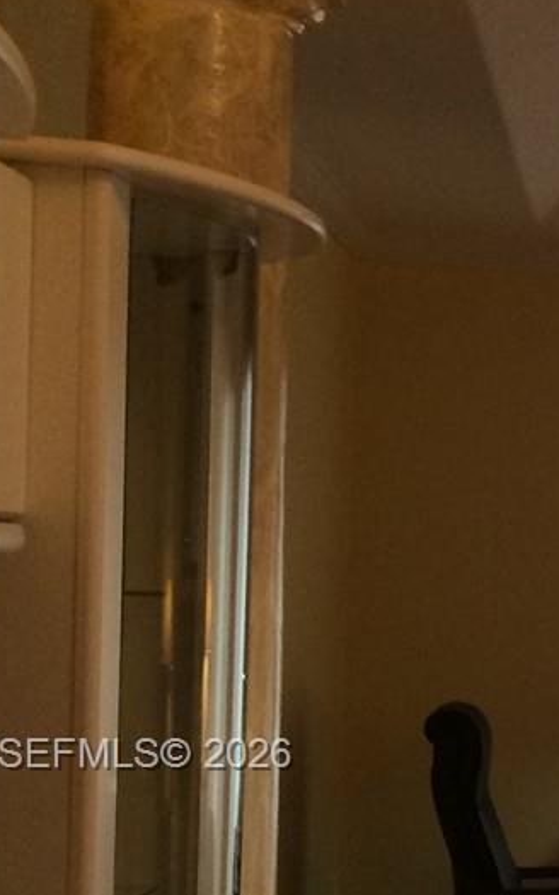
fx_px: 2365
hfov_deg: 12.0
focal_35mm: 97
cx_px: 1125
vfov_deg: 21.1
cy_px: 757
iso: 64
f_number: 2.2
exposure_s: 1/30
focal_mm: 4.12
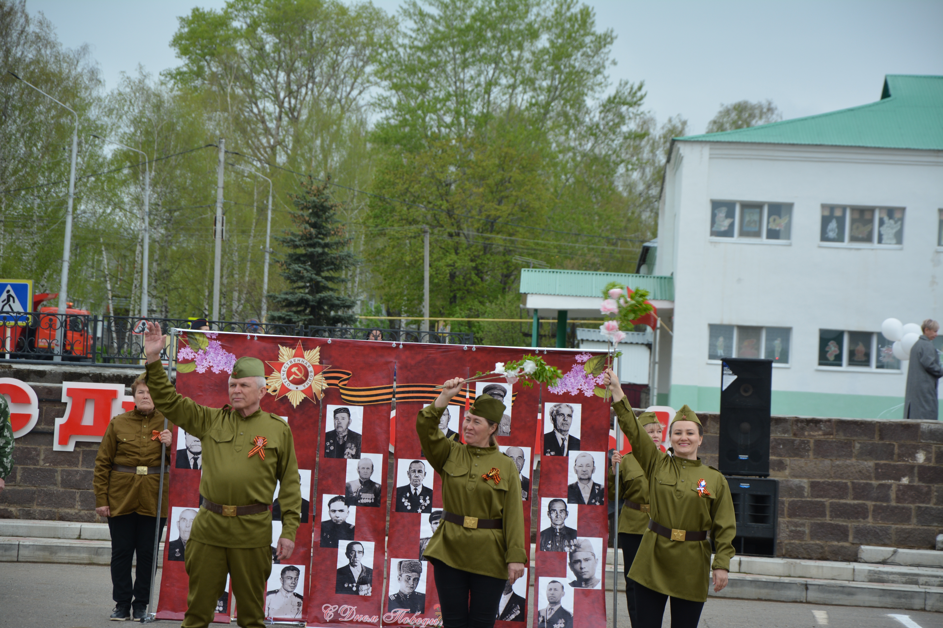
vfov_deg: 8.7
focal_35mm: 158
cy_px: 314
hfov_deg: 13.0
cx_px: 472
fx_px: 4125
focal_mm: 105
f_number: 7.1
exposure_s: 1/200
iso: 200
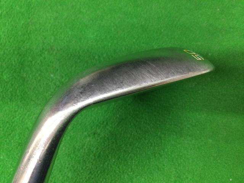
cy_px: 92
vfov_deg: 45.4
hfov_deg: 58.4
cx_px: 122
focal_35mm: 31
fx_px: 219
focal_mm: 3.3
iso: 200
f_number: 2.4
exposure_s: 1/30
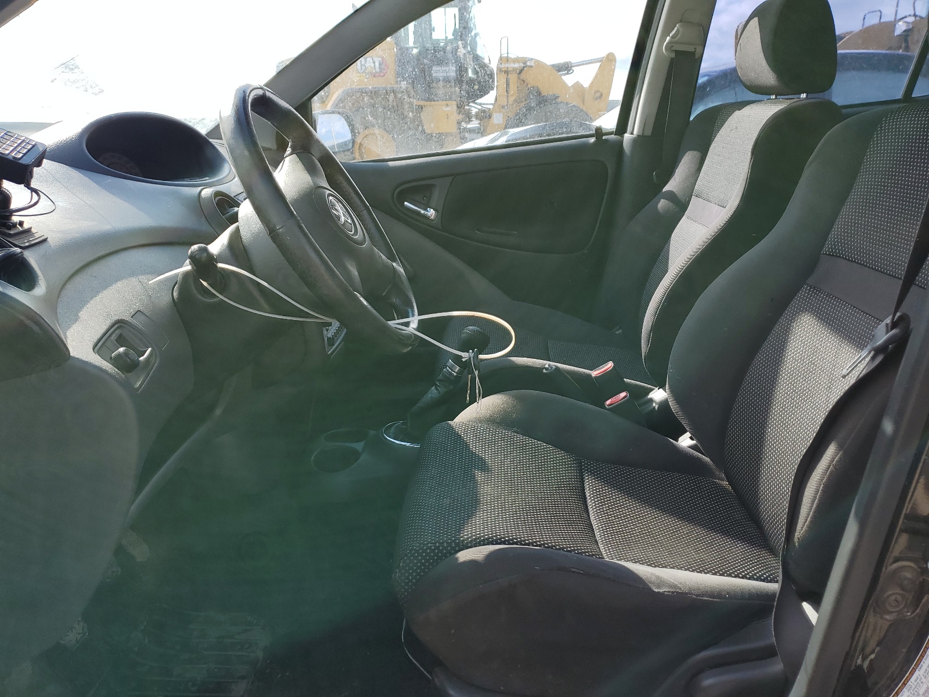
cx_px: 464
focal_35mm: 26
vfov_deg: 53.1
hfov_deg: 67.3
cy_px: 348
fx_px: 698
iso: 50
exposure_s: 1/1111
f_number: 1.5
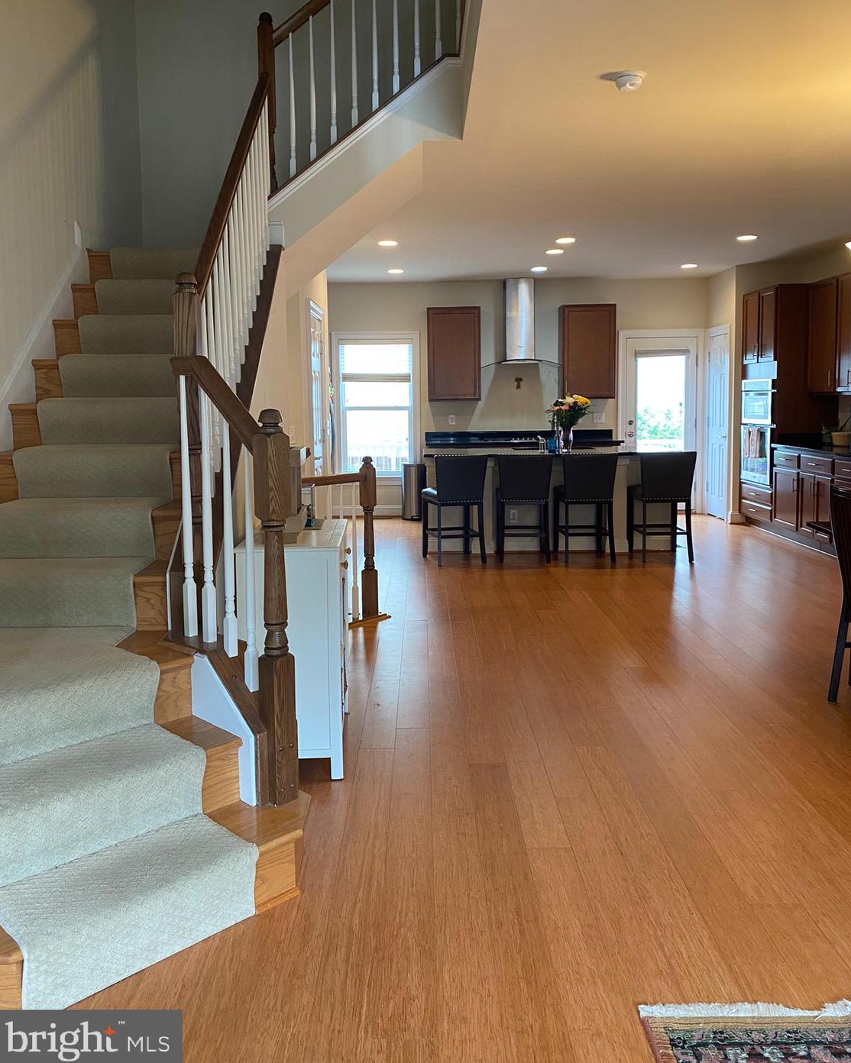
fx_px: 881
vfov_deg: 62.1
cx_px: 432
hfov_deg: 51.5
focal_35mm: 28
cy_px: 486
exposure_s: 1/60
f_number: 1.8
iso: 125
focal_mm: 4.25
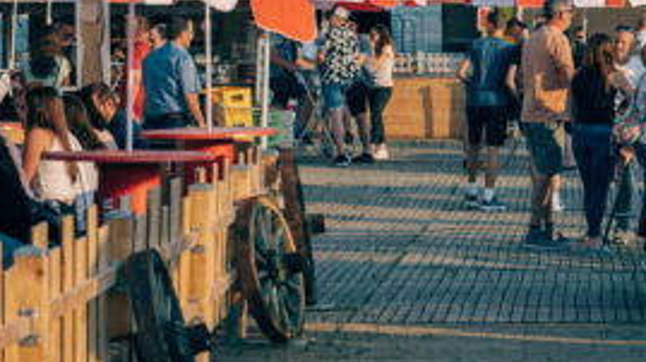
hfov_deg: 12.1
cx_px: 504
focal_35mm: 177
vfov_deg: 6.8
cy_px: -84
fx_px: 3030
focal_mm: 70
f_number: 2.8
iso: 100
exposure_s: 1/1250
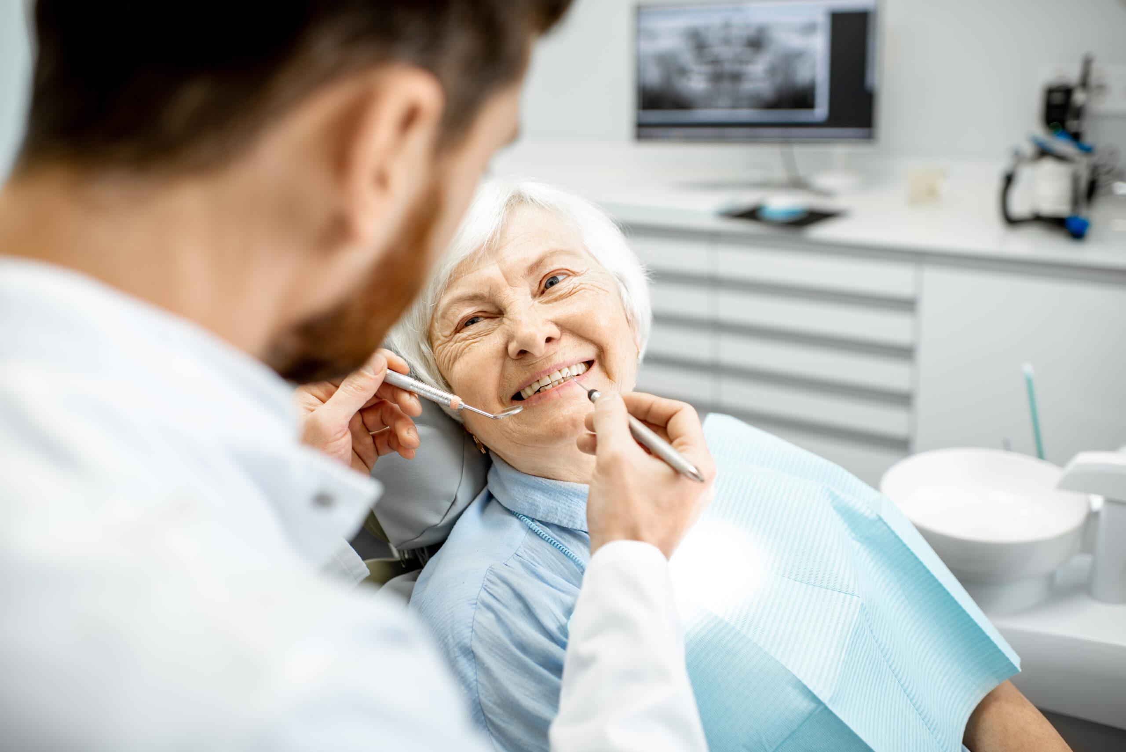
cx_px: 563
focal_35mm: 35
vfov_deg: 37.9
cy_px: 376
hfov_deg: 54.4
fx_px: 1095
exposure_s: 1/200
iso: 250
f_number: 2.2
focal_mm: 35
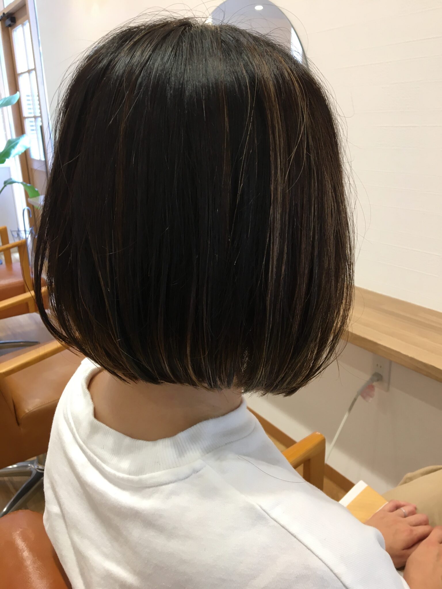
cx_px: 221
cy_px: 294
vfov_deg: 61.7
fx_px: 494
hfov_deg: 48.2
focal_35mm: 29
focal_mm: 4.15
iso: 50
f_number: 2.2
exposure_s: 1/30
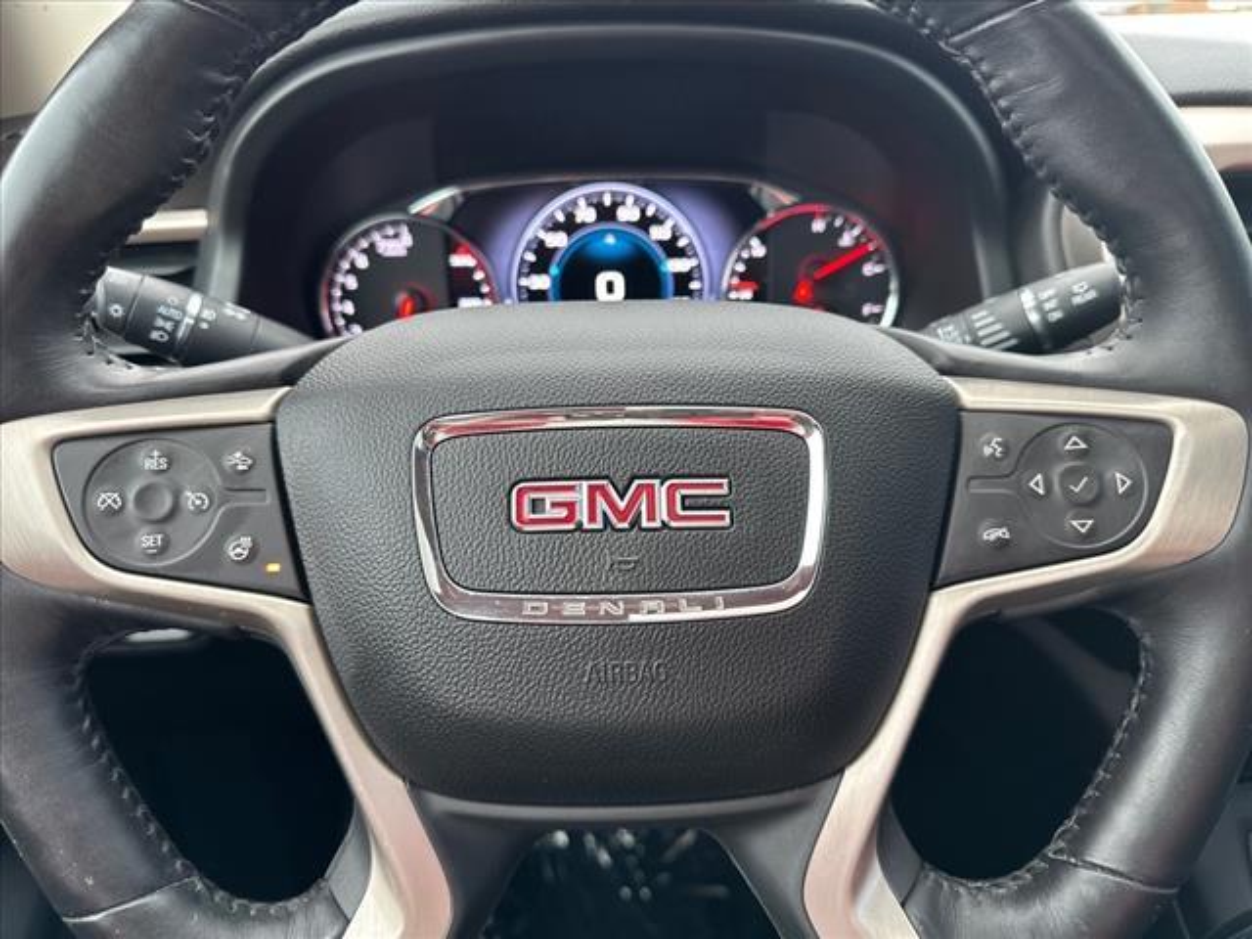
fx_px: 868
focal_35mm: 24
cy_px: 470
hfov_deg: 71.6
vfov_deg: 56.8
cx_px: 626
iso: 250
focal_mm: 6.86
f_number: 1.78
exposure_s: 1/76
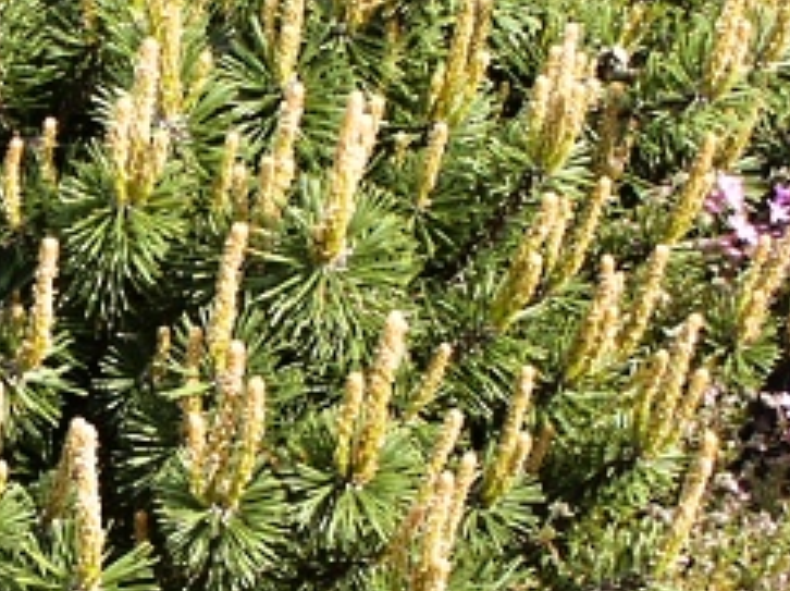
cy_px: 212
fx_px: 2941
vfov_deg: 11.5
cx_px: -144
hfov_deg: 14.8
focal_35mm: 129
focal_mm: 8.07
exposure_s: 1/60
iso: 64
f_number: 6.7
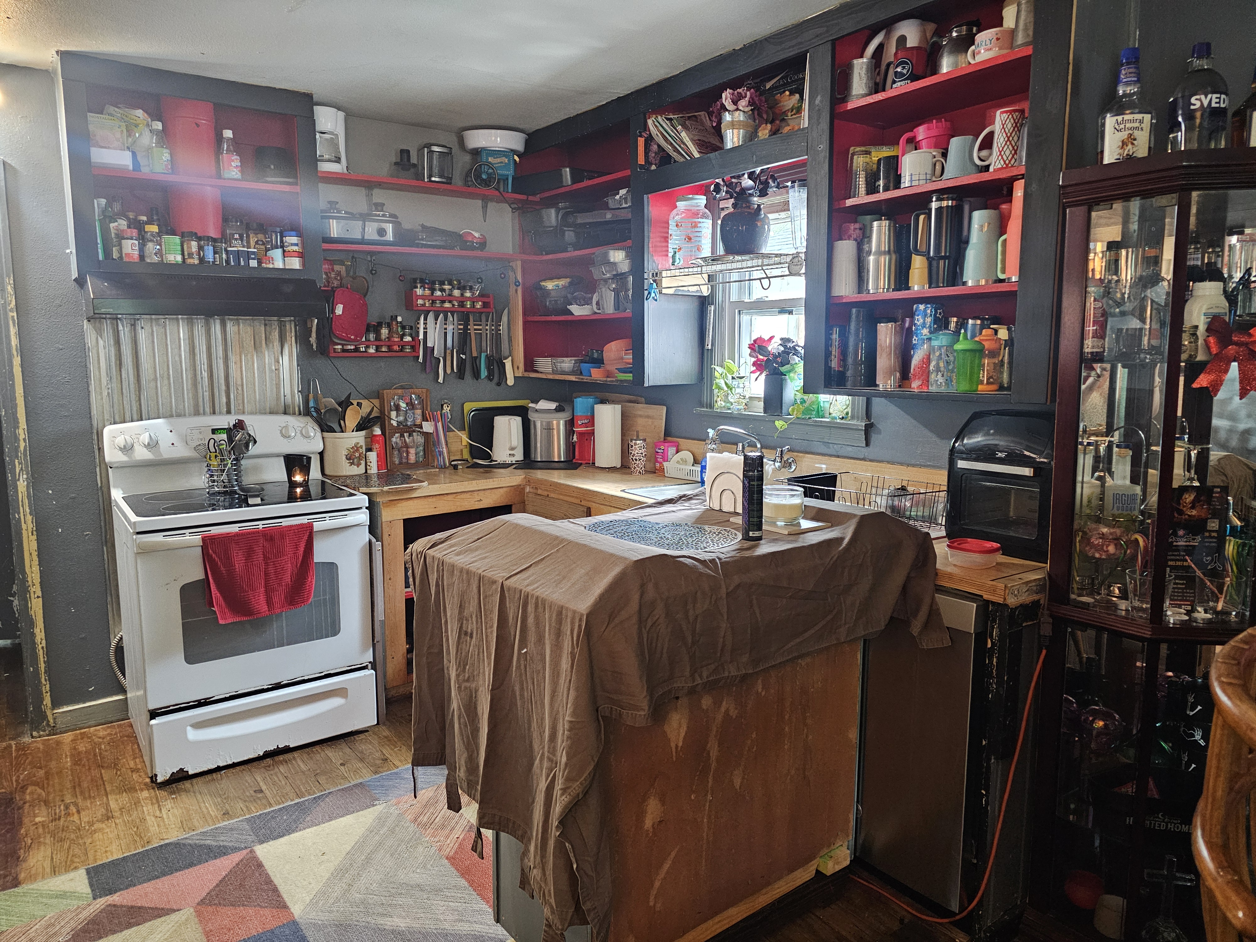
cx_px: 628
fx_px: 835
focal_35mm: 23
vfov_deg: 58.9
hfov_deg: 73.9
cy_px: 471
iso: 640
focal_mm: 6.3
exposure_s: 1/40
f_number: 1.7
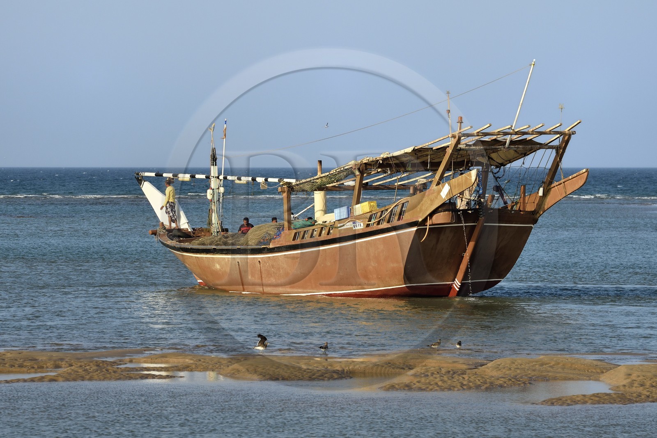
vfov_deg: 6.9
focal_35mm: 200
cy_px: 219
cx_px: 328
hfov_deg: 10.3
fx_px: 3650
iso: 200
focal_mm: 200
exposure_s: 1/400
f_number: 9
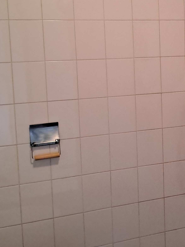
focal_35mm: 64
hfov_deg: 21.7
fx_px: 456
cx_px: 206
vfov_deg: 30.1
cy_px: 86
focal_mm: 4.65
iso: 400
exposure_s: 1/25
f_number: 1.8
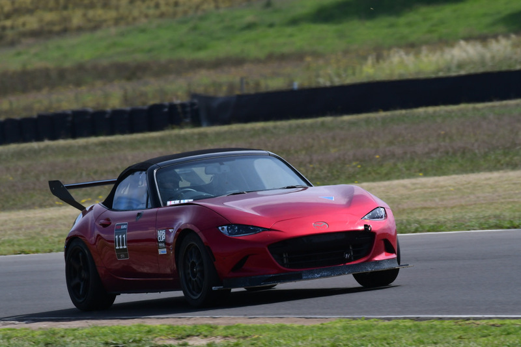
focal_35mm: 690
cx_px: 260
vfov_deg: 2.0
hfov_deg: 3.0
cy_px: 174
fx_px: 9989
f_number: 11
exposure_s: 1/640
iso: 400
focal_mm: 460
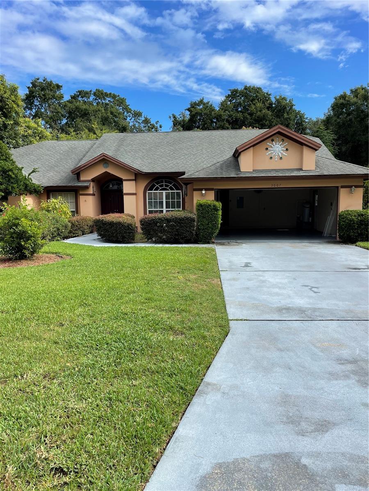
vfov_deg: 67.3
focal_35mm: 26
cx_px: 184
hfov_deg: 53.1
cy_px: 246
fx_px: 370
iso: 32
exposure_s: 1/2681
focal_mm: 4.2
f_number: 1.6
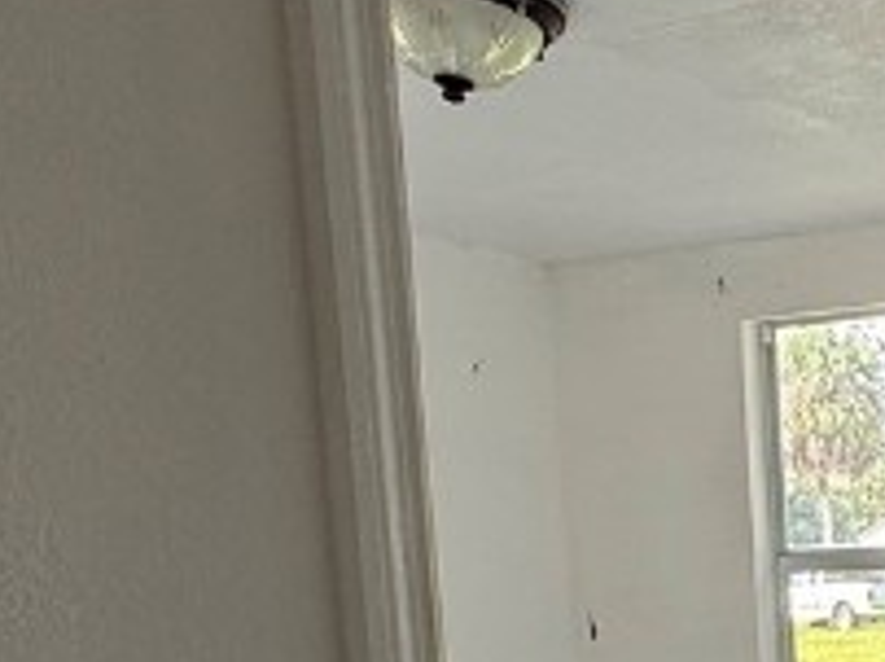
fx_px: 1813
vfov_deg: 19.2
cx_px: 1297
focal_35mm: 71
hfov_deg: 22.8
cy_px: 851
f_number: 2.2
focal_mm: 2.22
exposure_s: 1/99
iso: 64
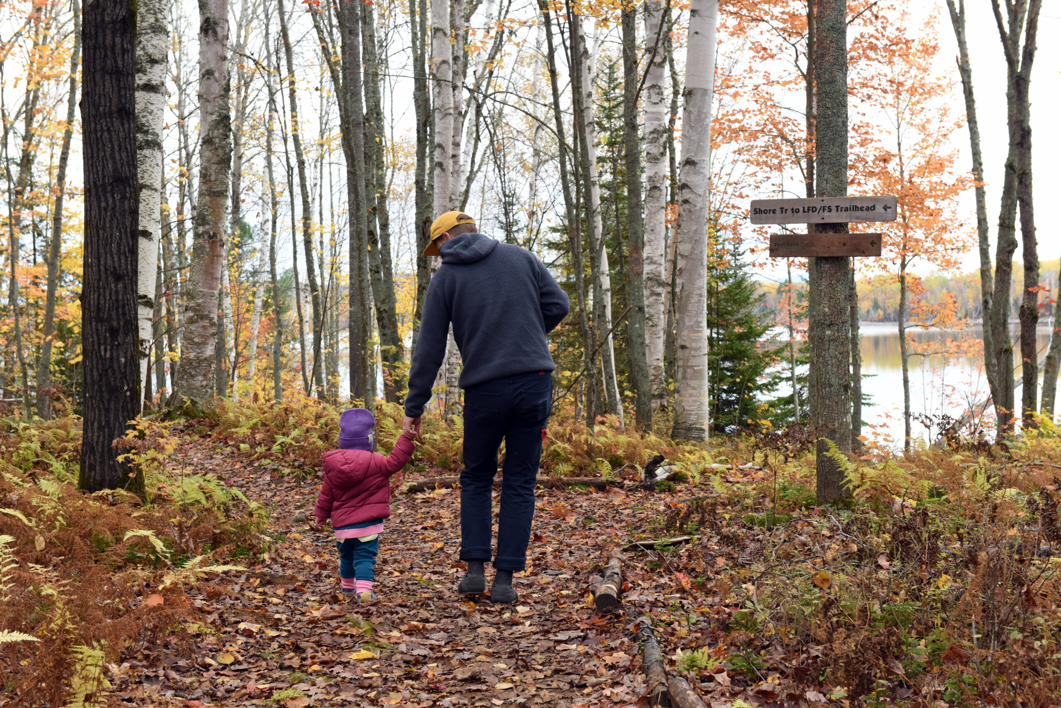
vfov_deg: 24.2
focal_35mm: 56
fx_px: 1651
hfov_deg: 35.6
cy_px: 354
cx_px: 530
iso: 1000
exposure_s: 1/125
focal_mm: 56
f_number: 8
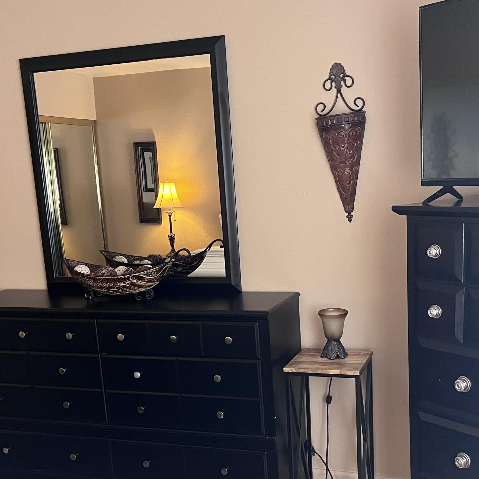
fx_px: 704
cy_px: 309
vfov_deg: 37.2
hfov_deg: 37.4
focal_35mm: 45
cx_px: 286
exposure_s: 1/60
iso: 500
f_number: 1.6
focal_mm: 5.1
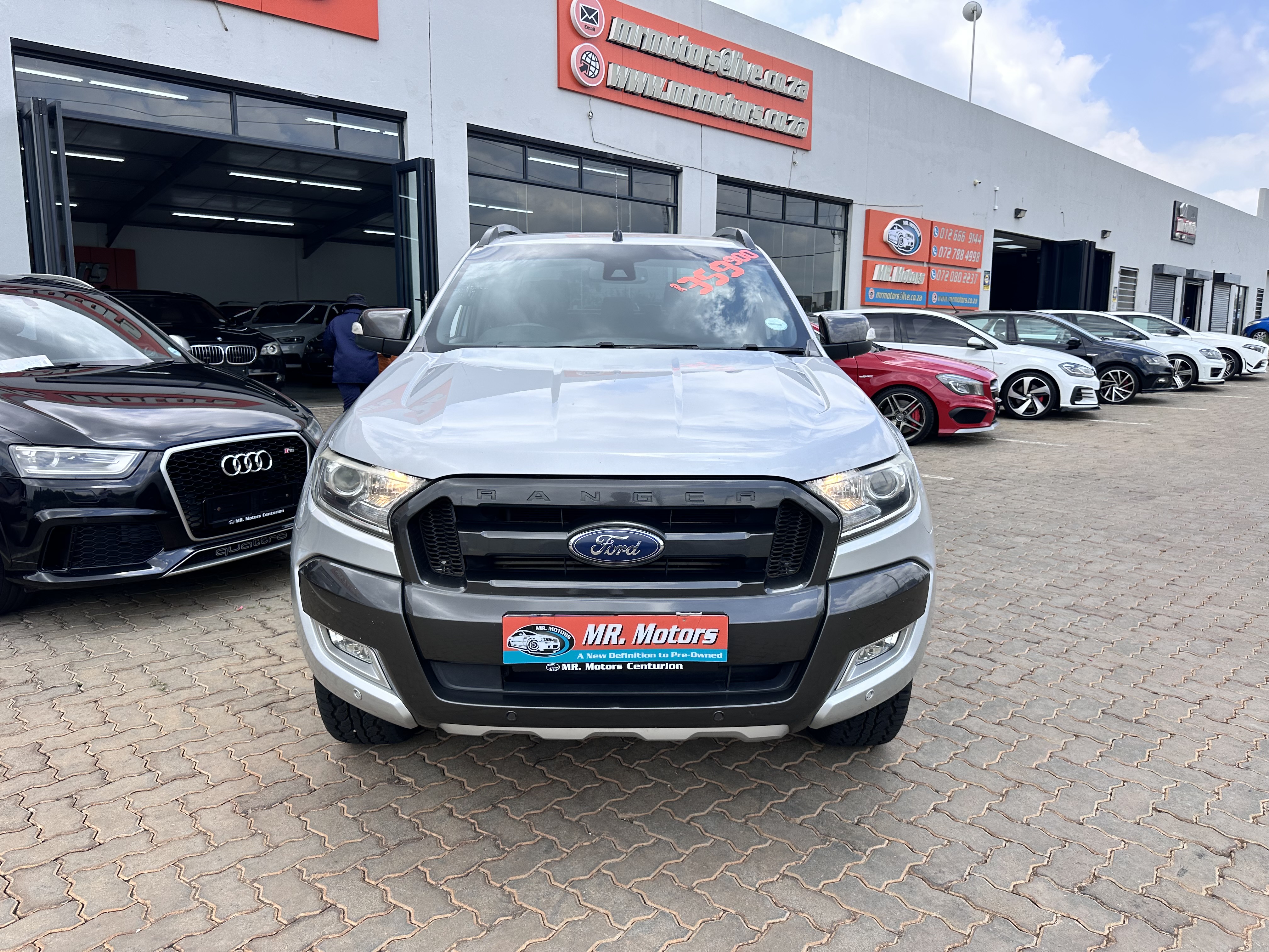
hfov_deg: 71.6
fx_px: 880
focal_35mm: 24
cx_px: 634
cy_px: 476
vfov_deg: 56.8
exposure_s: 1/2809
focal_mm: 6.86
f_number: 1.78
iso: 80
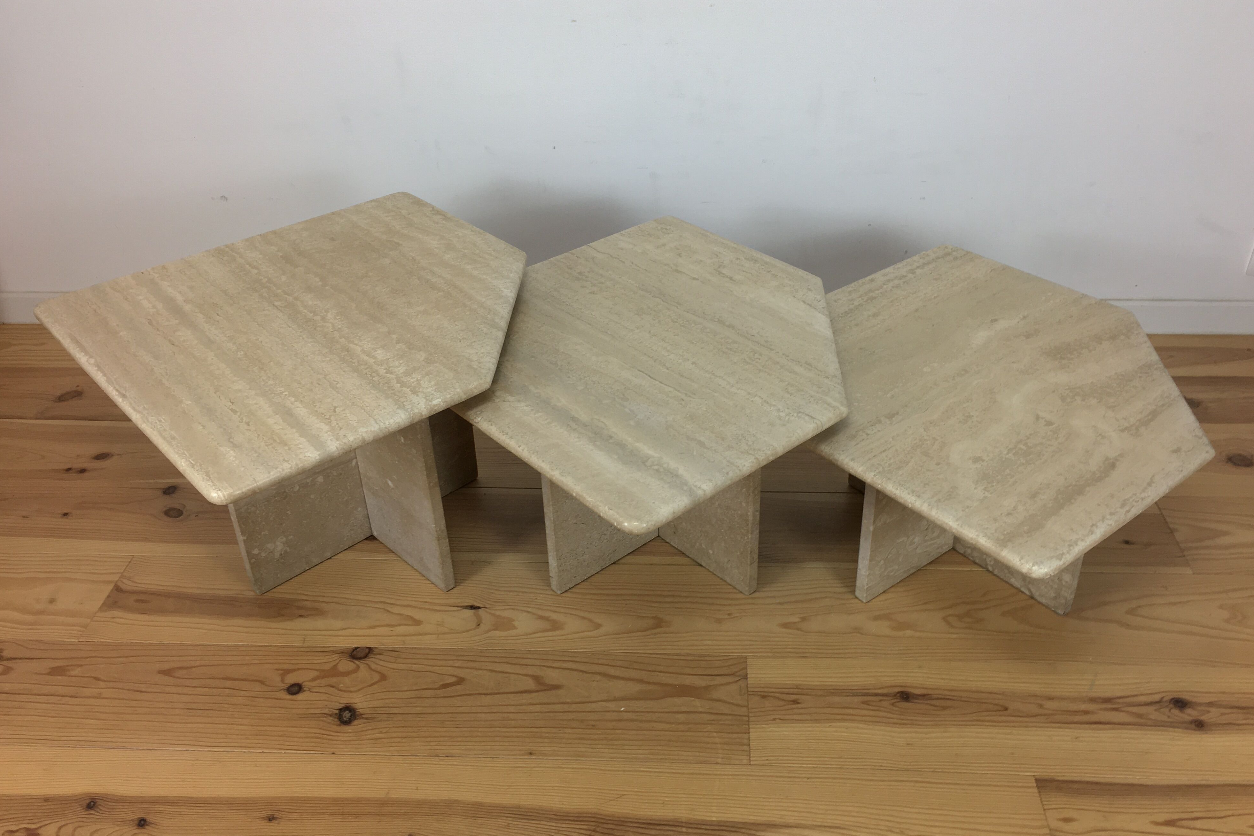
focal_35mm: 31
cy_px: 429
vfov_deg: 42.3
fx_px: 1080
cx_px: 637
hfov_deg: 60.3
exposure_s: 1/33
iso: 32
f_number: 2.2
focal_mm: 4.15
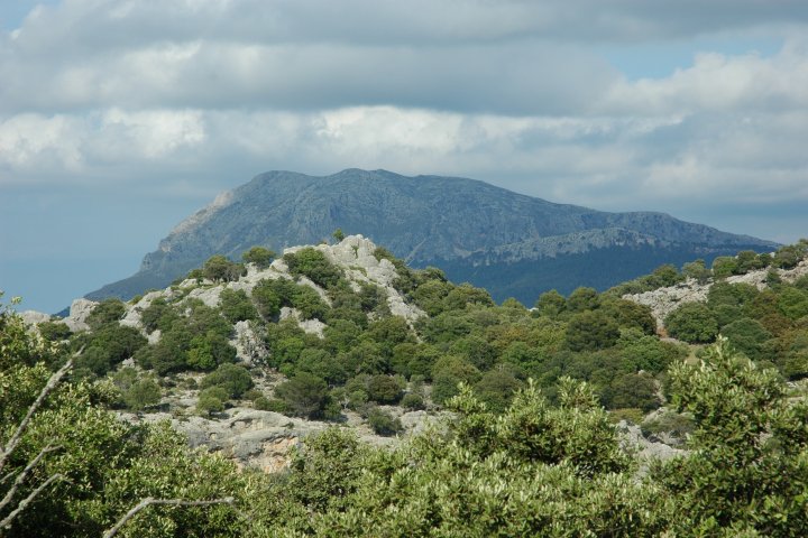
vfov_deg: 13.0
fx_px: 2356
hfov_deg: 19.5
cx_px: 404
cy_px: 269
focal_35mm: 105
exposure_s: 1/320
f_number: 9
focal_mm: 70
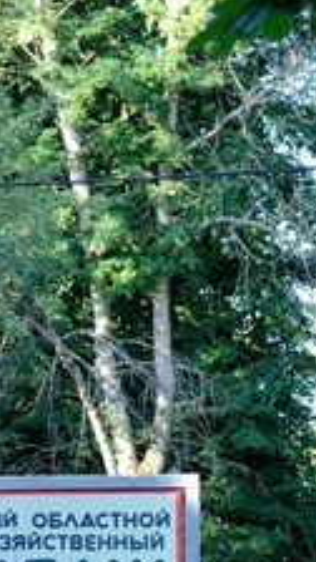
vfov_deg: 6.8
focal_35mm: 315
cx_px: -522
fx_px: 4692
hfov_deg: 3.8
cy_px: 664
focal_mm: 50
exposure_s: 1/200
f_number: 3.5
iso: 200
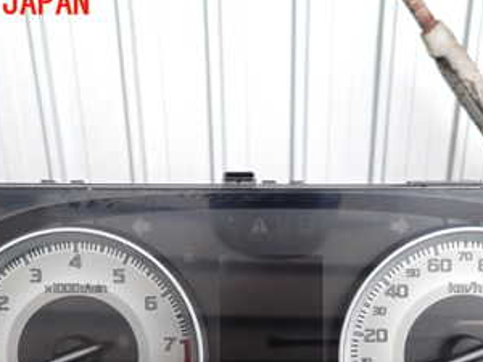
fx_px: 698
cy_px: 346
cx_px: 280
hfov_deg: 38.1
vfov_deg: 27.7
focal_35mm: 50
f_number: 2
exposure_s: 1/30
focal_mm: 4.5
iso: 250
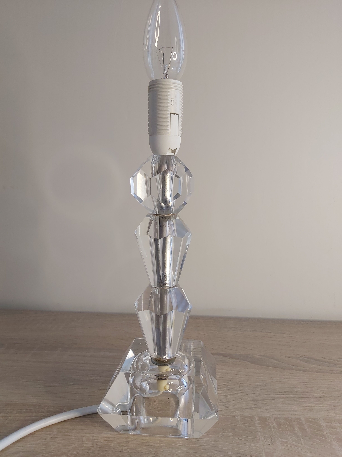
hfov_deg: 53.1
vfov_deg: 67.3
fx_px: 343
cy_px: 228
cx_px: 171
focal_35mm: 26
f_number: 1.7
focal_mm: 3.92
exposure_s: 1/50
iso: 100
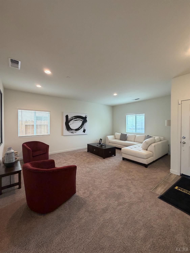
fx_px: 102
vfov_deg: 102.0
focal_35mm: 14
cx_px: 95
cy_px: 126
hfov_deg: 85.7
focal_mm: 2.22
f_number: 2.2
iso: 250
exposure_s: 1/60
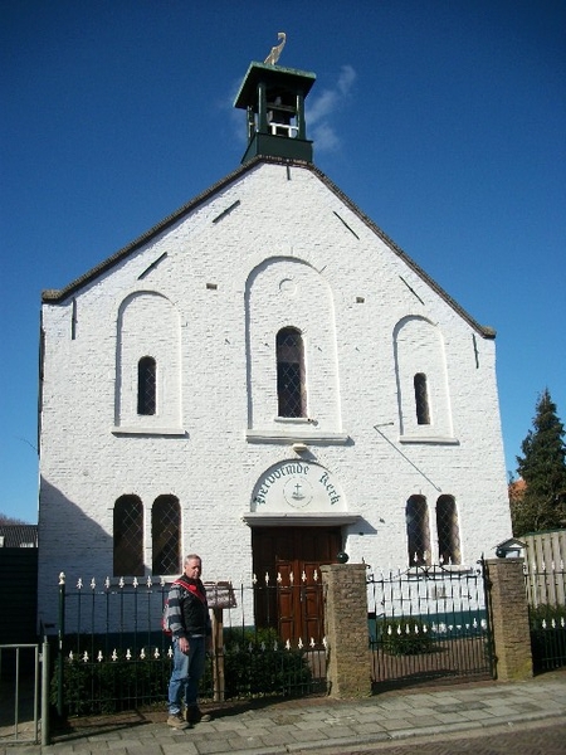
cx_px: 283
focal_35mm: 32
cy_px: 378
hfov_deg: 44.2
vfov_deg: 56.8
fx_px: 698
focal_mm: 5.7
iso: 80
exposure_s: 1/200
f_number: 8.8
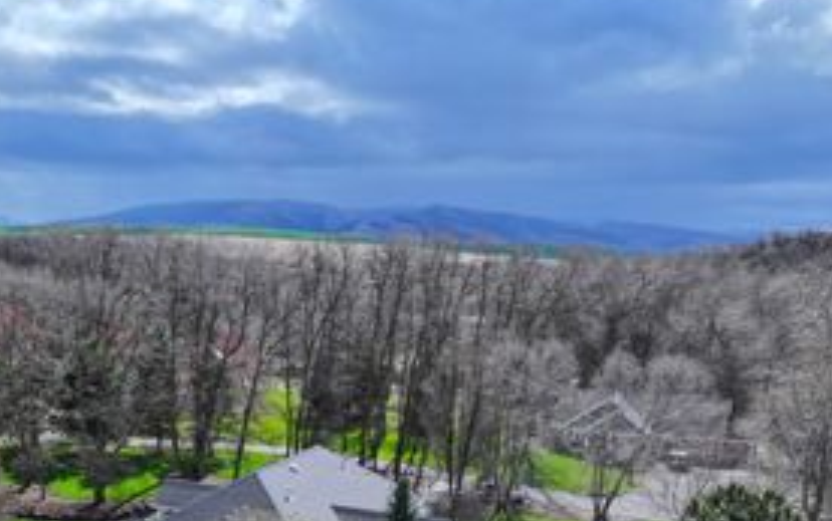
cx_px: 102
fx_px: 1044
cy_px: 470
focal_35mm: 46
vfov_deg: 27.1
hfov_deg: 40.6
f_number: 8
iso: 100
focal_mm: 12.29
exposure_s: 1/160
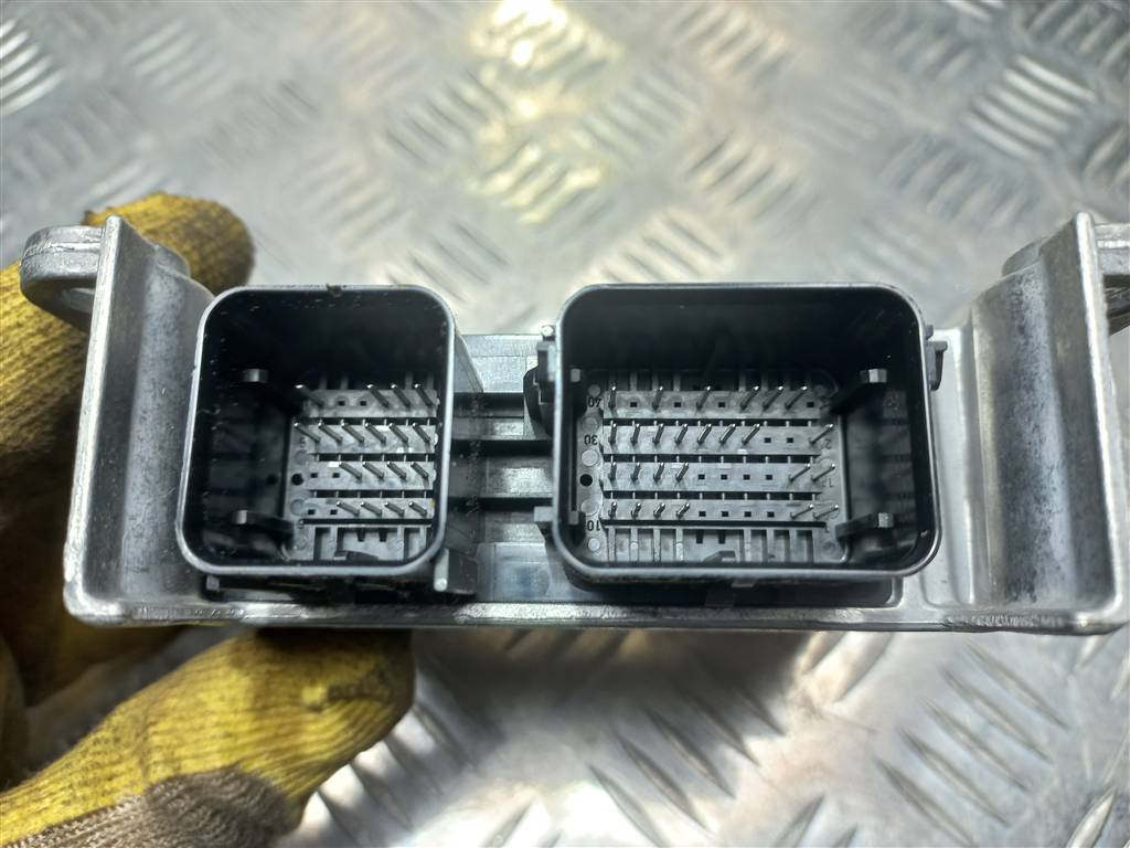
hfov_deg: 69.4
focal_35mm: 25
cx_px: 565
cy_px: 424
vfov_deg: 54.9
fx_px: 816
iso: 40
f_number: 1.8
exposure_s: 1/50
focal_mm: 4.6
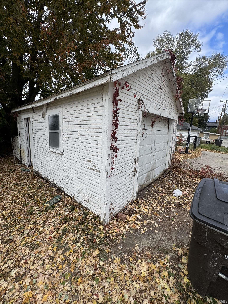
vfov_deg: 102.1
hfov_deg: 85.7
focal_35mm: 14
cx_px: 114
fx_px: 123
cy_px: 152
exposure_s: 1/849
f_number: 2.2
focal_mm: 2.22
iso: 50
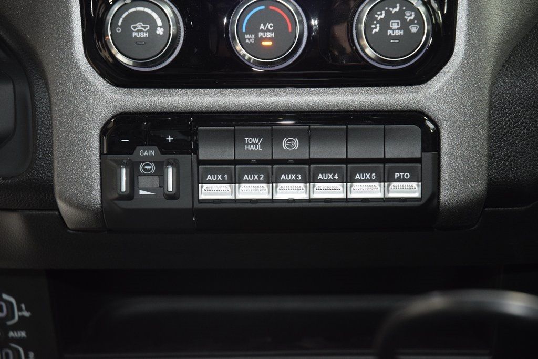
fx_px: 1569
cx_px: 269
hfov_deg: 19.5
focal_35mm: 105
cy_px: 180
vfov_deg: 13.0
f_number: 4.5
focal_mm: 70
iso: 1800
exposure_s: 1/20
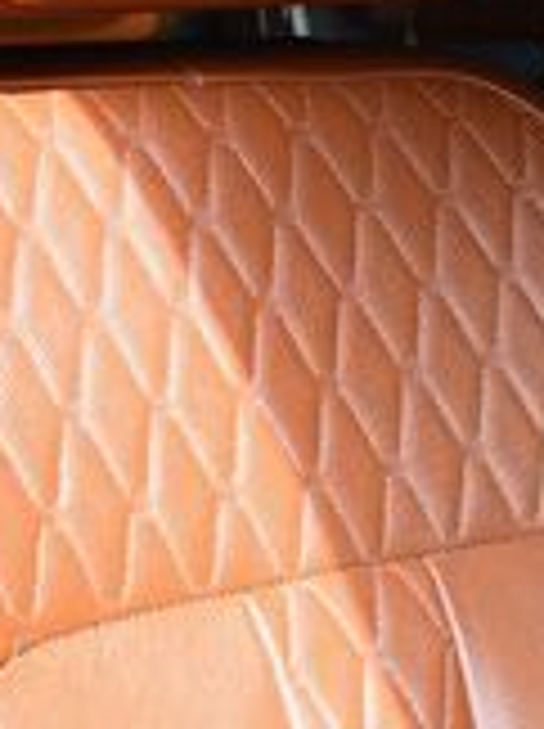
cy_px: 320
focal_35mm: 114
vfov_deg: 17.3
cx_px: 778
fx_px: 2395
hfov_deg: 12.4
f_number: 3.8
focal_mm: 20
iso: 400
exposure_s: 1/250
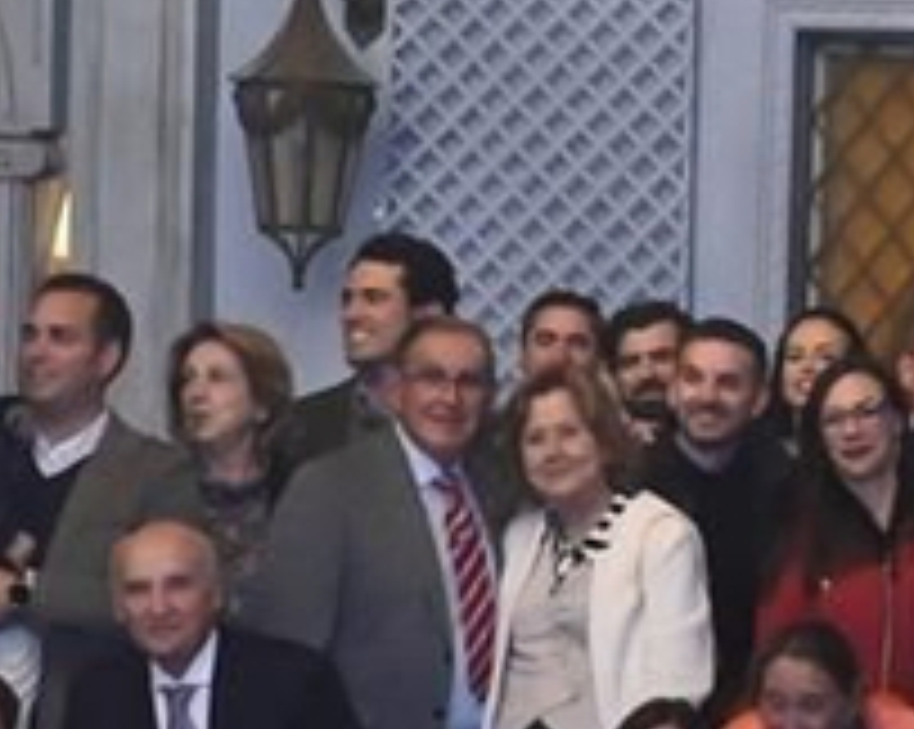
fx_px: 4810
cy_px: 392
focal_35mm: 178
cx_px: 1607
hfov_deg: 10.3
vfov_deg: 8.7
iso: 6400
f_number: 4
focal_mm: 24
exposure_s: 1/60
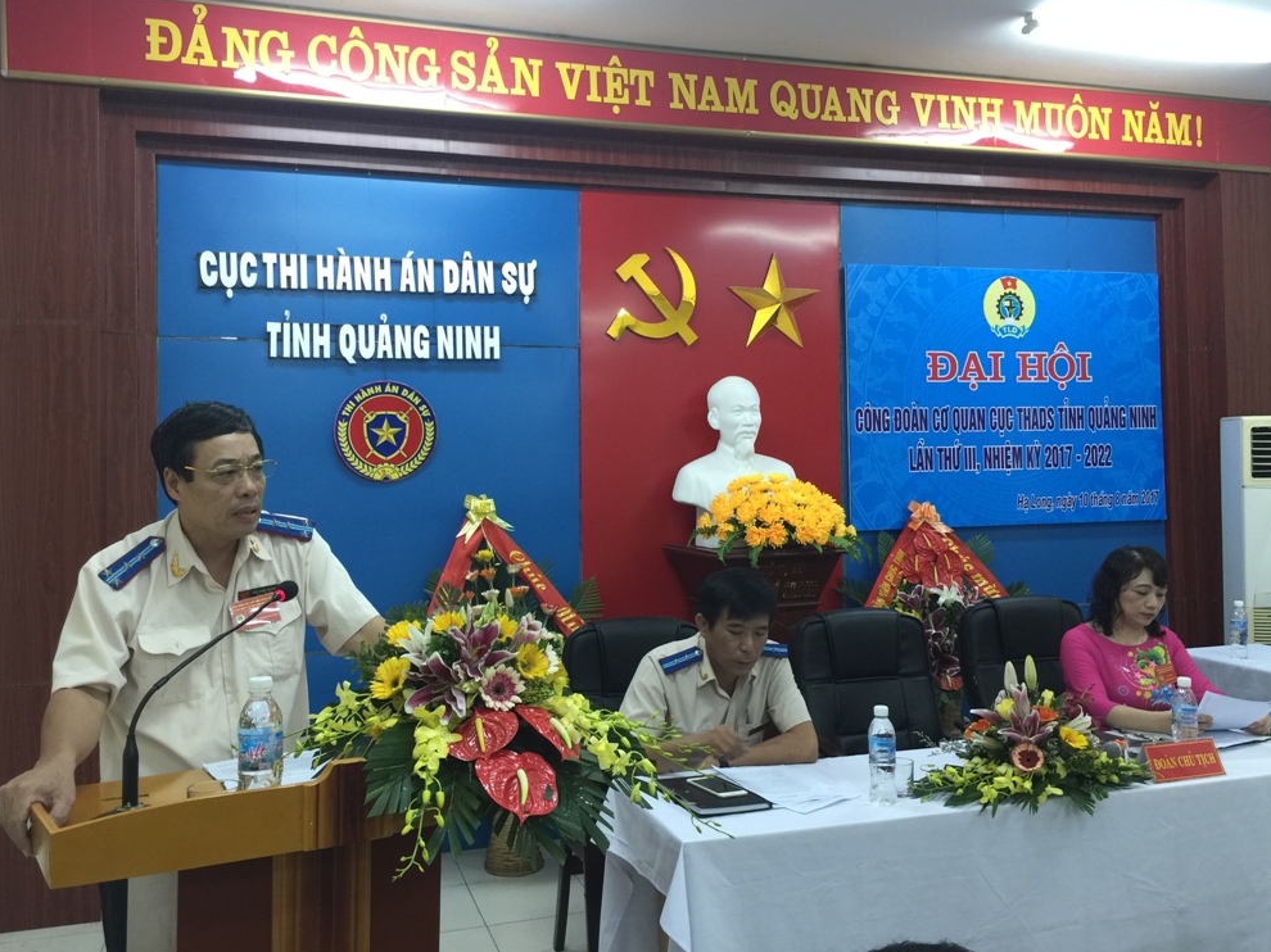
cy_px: 468
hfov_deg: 60.0
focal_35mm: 30
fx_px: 1101
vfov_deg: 46.8
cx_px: 620
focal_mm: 4.15
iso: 50
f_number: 2.2
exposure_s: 1/17
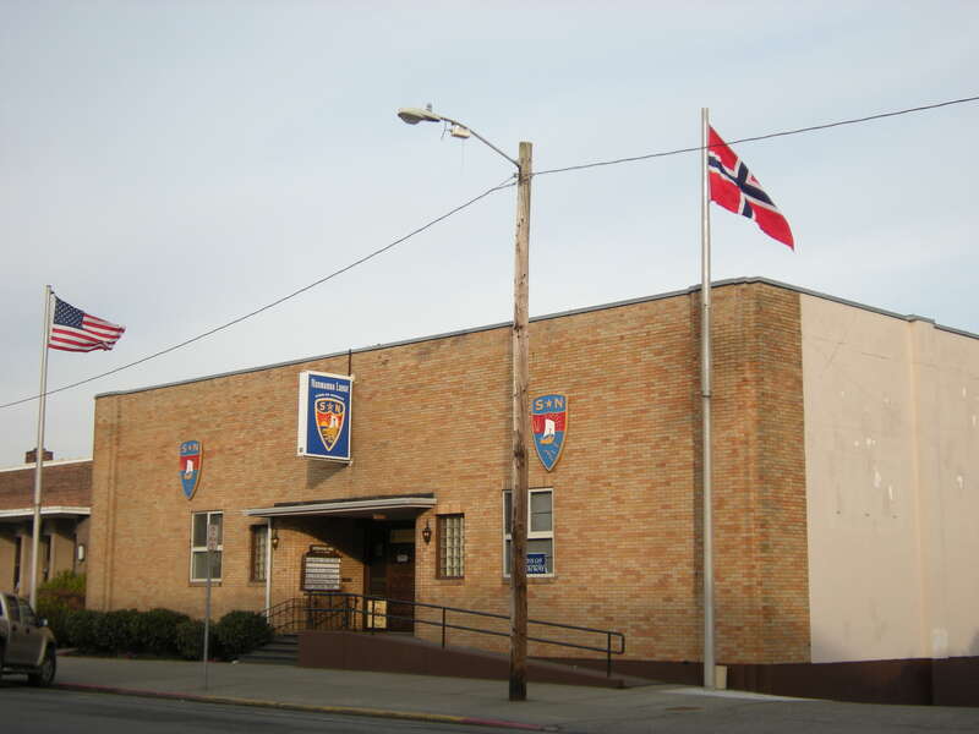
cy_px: 367
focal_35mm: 52
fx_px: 1471
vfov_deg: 28.0
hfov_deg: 36.8
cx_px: 490
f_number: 3.8
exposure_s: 1/302
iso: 64
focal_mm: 8.8
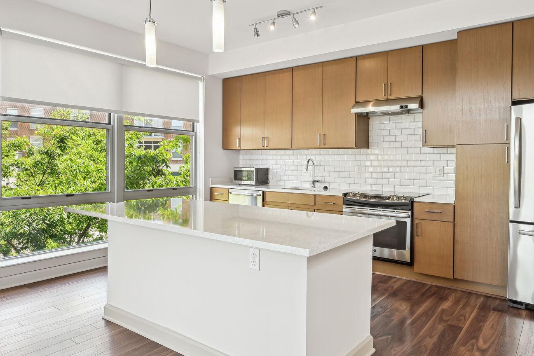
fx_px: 356
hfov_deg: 73.6
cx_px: 291
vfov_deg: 53.1
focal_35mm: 24
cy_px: 168
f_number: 8
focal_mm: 18
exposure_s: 1/20
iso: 200
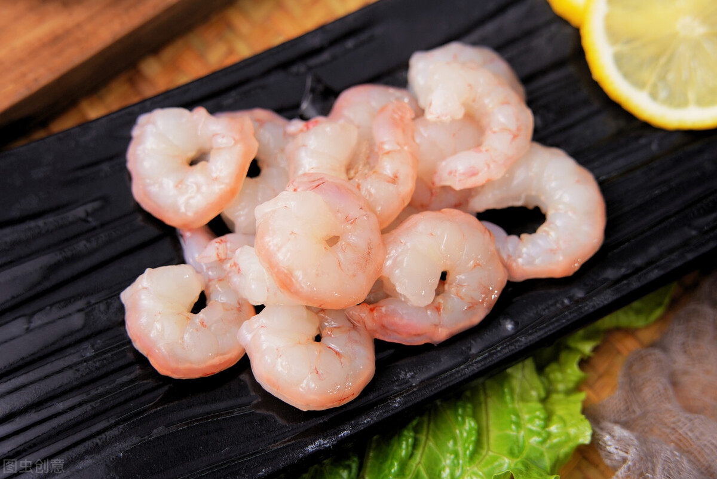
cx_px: 358
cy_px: 240
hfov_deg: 36.2
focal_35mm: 55
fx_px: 1096
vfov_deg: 24.6
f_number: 4.5
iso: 200
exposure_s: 1/160
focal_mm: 55
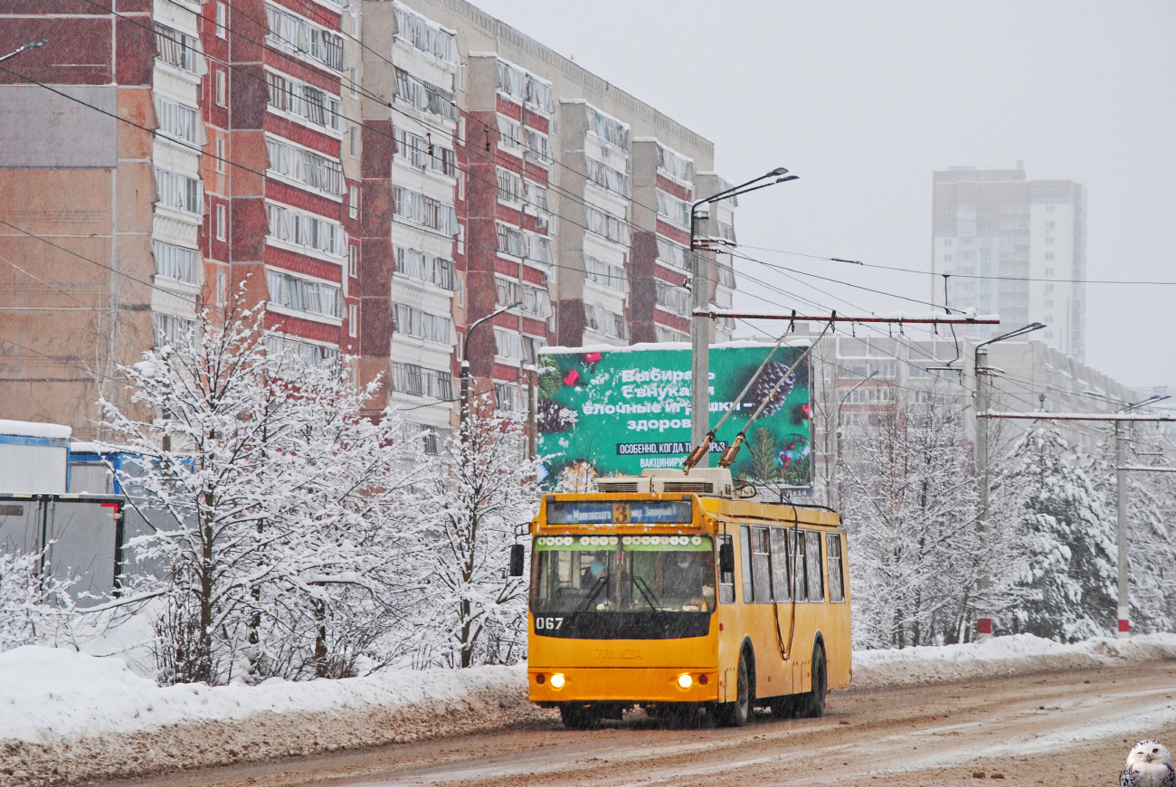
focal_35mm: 138
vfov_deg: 10.0
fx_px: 4513
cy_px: 394
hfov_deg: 14.8
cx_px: 588
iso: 200
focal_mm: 92
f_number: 10
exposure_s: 1/50
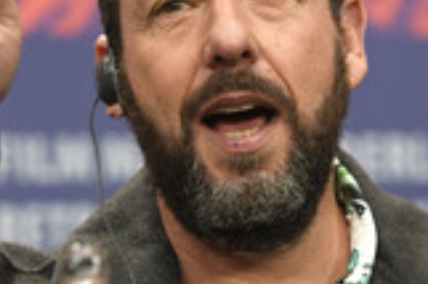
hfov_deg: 5.7
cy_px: 151
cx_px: 214
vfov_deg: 3.8
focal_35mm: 364
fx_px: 4323
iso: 1250
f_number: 4
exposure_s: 1/320
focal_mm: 130
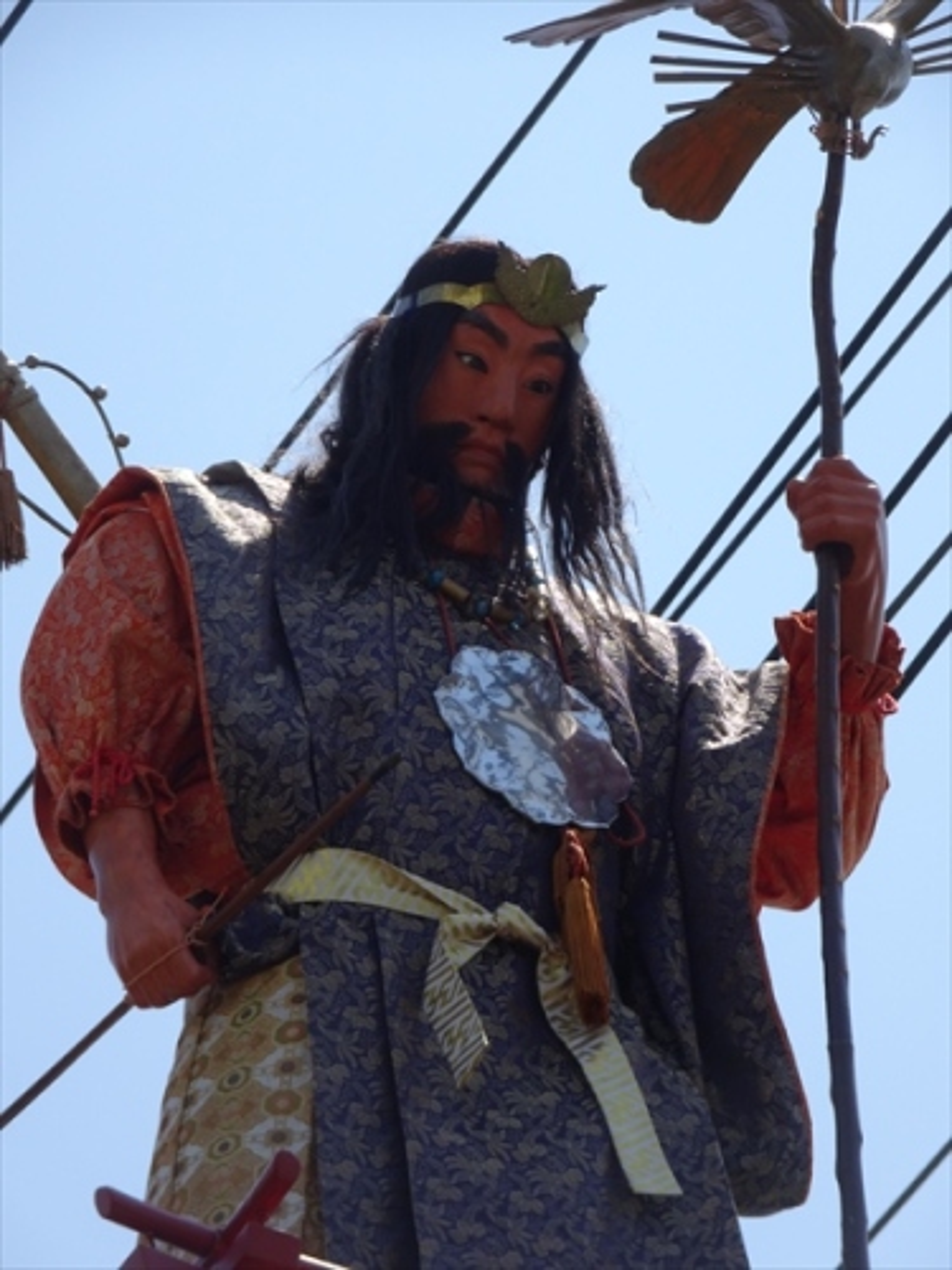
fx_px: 8507
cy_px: 635
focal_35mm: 232
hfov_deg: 6.4
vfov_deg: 8.5
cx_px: 476
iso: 80
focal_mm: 39.66
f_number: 6.3
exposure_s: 1/400
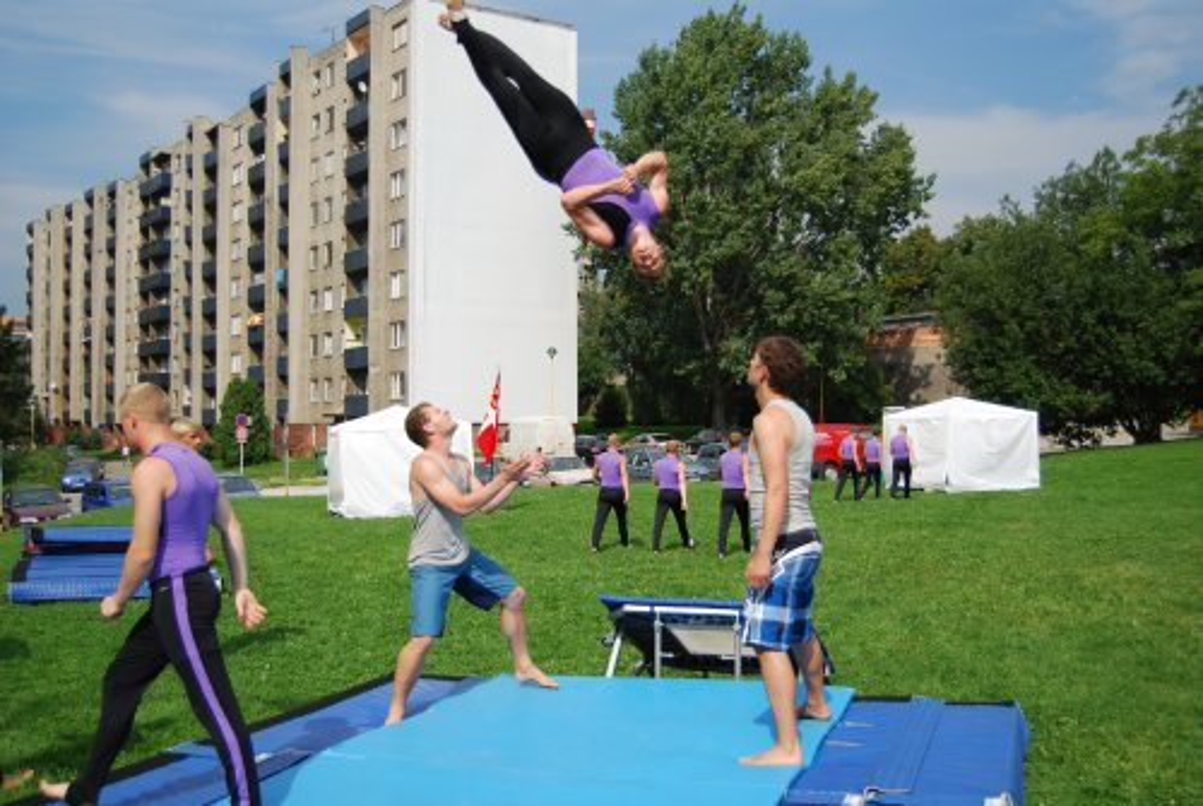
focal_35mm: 39
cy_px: 403
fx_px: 1305
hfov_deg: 49.5
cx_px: 602
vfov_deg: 34.3
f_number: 4
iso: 100
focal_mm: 26
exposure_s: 1/1000
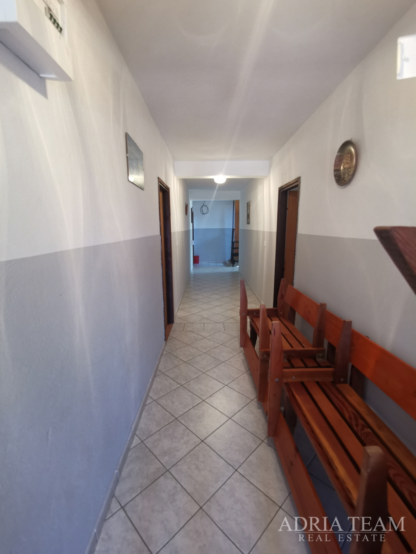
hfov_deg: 78.1
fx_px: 256
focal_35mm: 16
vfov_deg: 94.5
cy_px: 277
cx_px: 208
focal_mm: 2.35
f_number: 2.2
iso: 400
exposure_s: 1/33.3
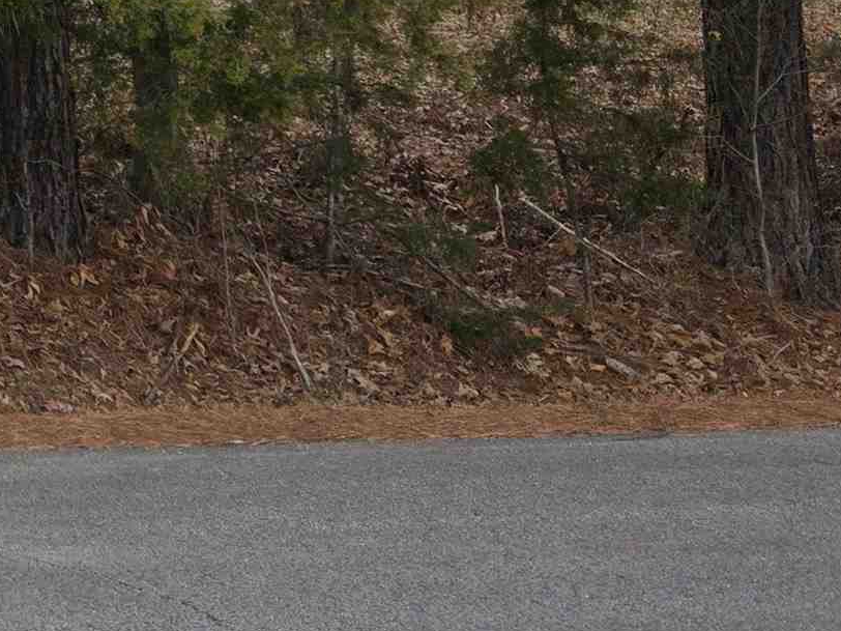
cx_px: -635
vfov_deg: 15.0
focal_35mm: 87
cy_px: -457
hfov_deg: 18.2
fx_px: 2114
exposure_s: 1/359
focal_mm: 6.3
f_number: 1.7
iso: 40
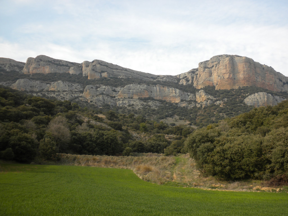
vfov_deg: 38.7
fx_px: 308
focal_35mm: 37
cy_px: 108
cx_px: 144
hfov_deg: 50.1
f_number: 3.5
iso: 64
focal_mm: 6.6
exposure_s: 1/425
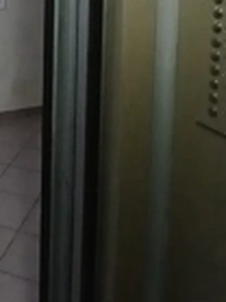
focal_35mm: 49
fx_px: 427
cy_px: -22
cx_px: 4
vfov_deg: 34.2
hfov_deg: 28.0
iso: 640
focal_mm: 1.4
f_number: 2.2
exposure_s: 1/33.3
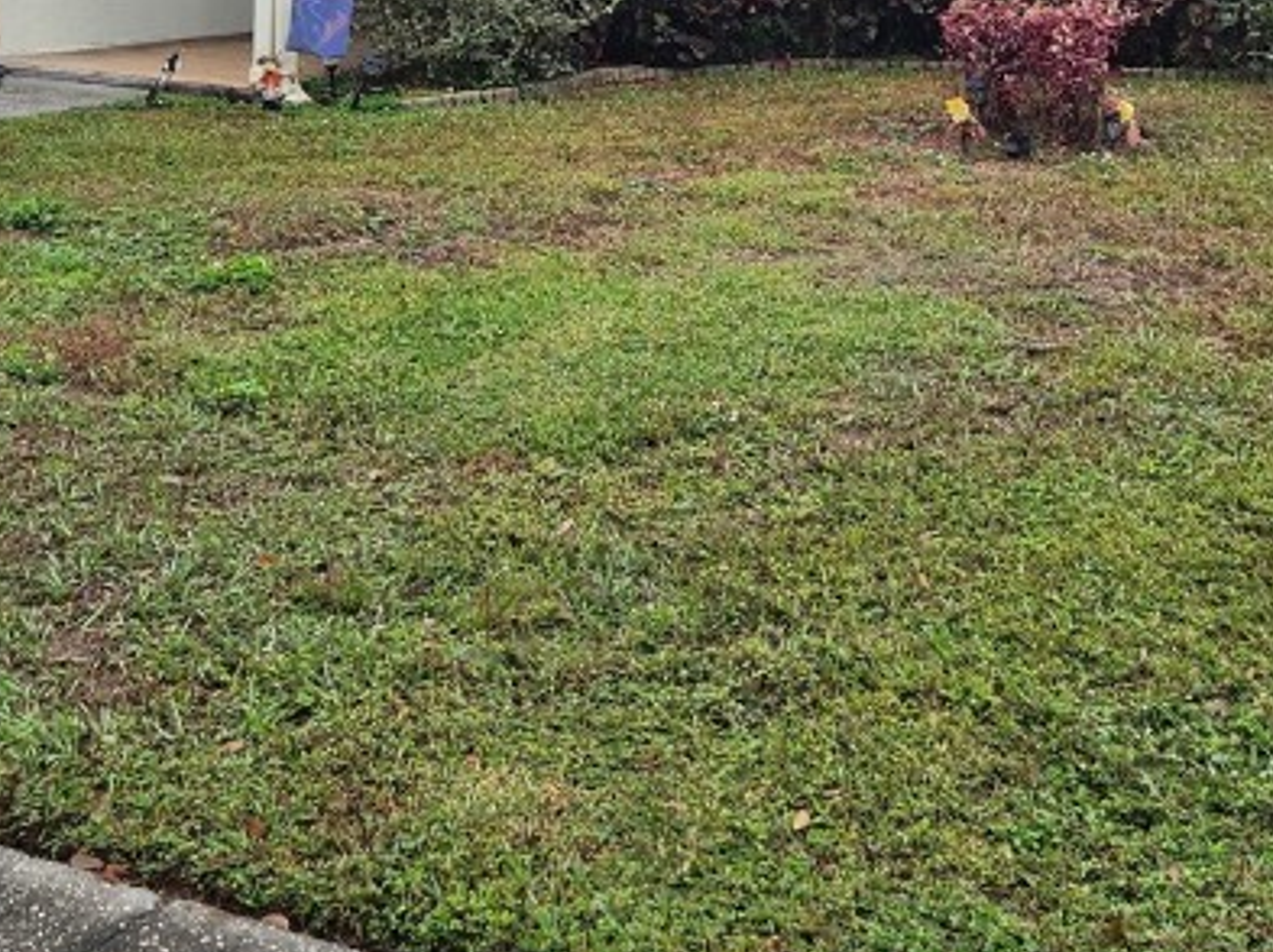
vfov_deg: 23.0
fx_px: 2204
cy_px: -87
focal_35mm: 60
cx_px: 570
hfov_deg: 32.2
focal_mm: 5.4
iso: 20
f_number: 1.8
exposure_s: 1/228
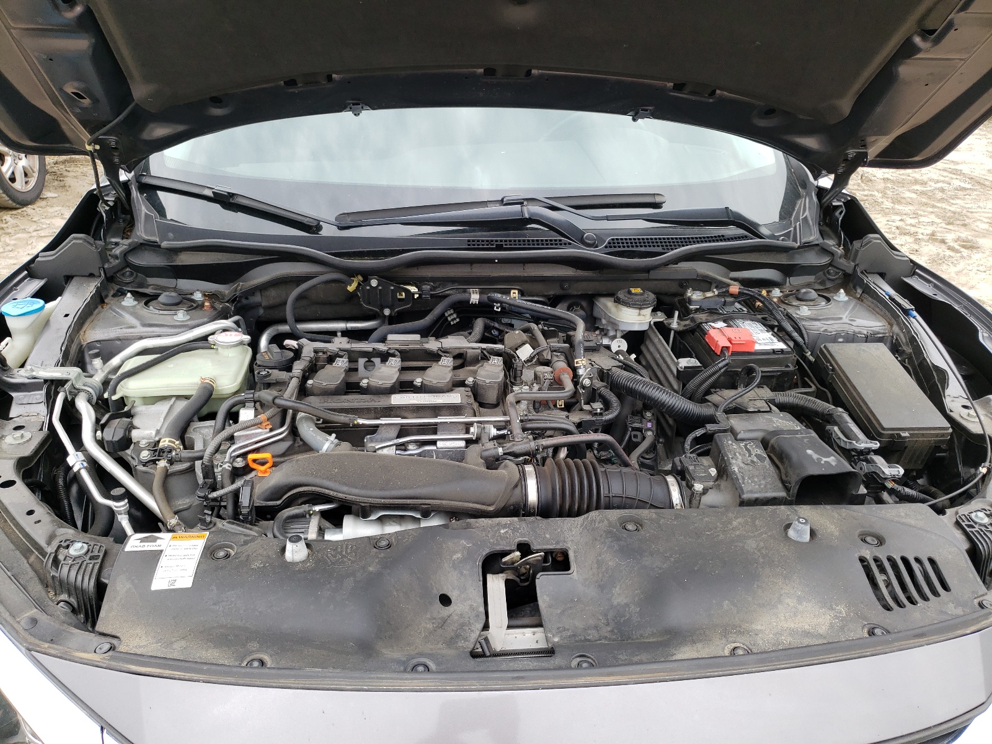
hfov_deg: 67.3
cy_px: 372
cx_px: 496
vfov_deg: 53.1
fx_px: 745
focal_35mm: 26
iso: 50
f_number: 1.5
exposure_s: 1/222
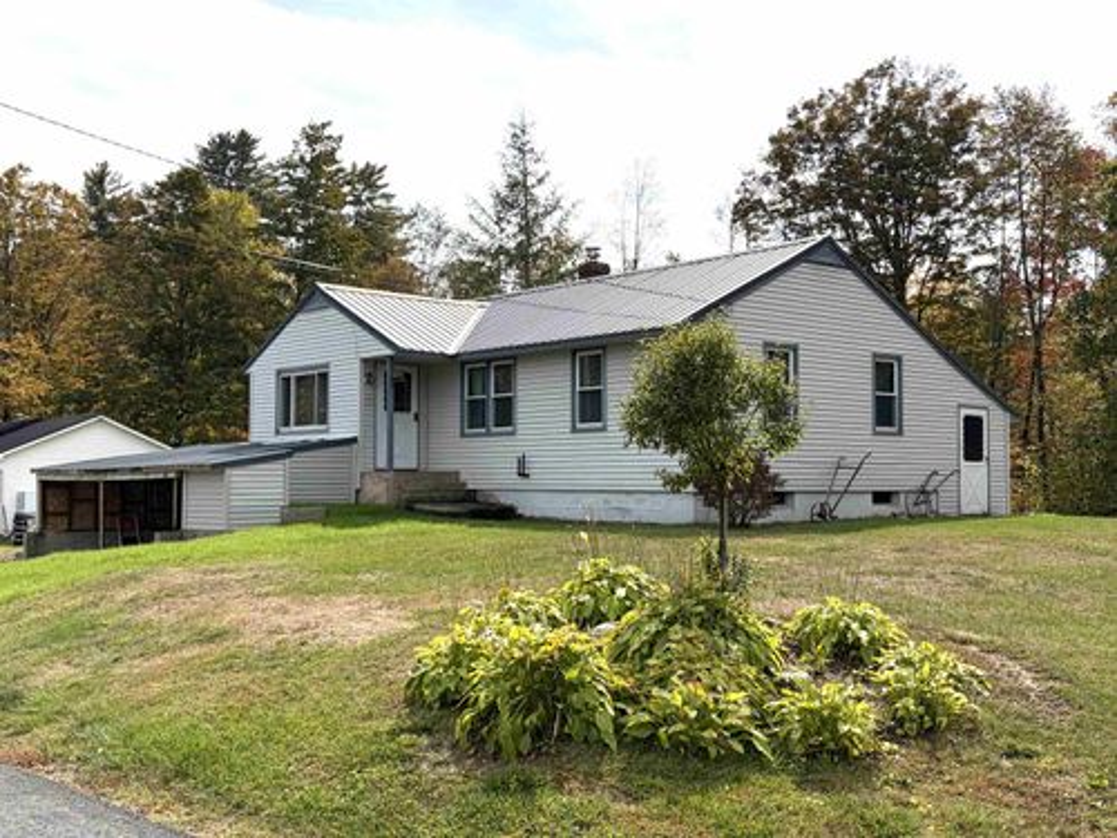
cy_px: 419
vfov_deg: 35.1
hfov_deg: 45.8
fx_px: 1323
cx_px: 558
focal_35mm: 41
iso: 50
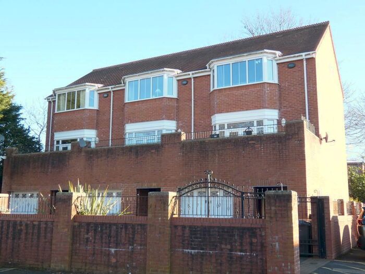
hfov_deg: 49.0
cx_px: 182
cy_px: 137
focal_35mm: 38
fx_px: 401
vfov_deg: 37.7
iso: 80
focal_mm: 6.8
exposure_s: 1/200
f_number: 3.5
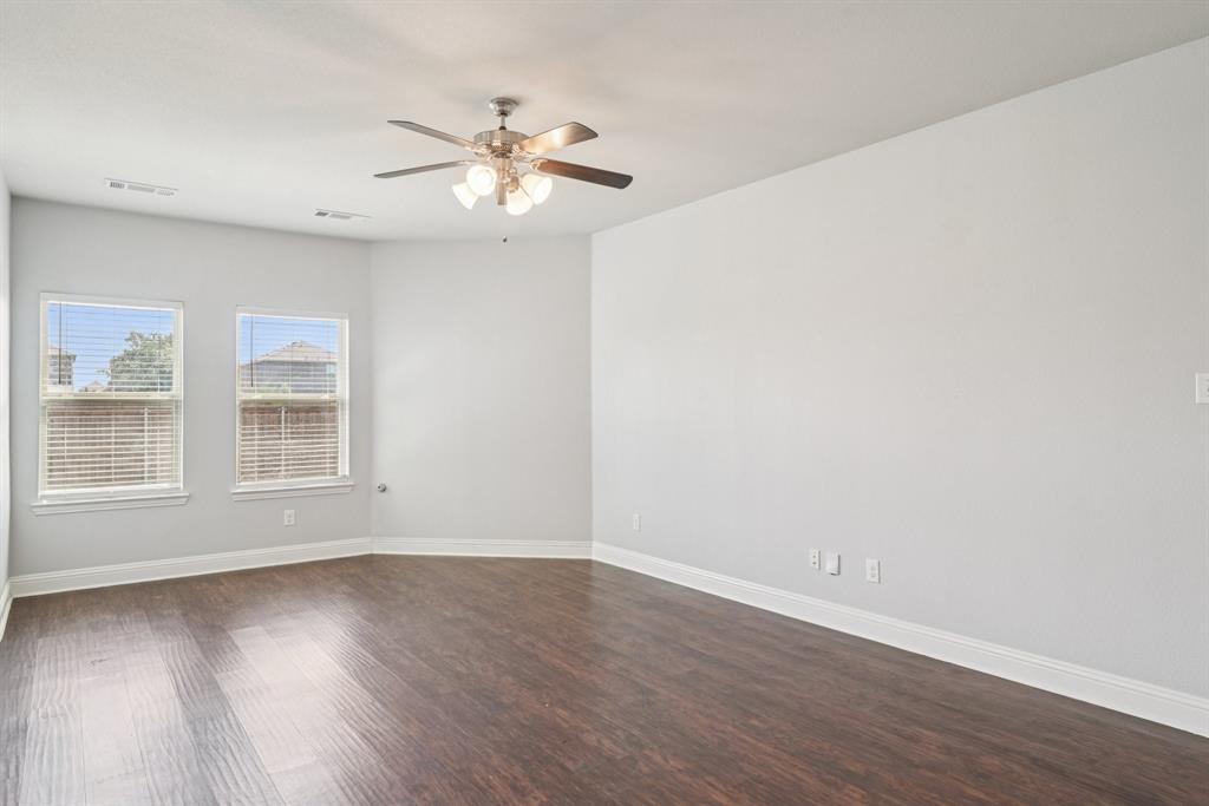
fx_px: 705
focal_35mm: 21
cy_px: 403
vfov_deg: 59.5
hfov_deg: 81.2
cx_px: 604
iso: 400
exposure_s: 1/60
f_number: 8
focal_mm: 21
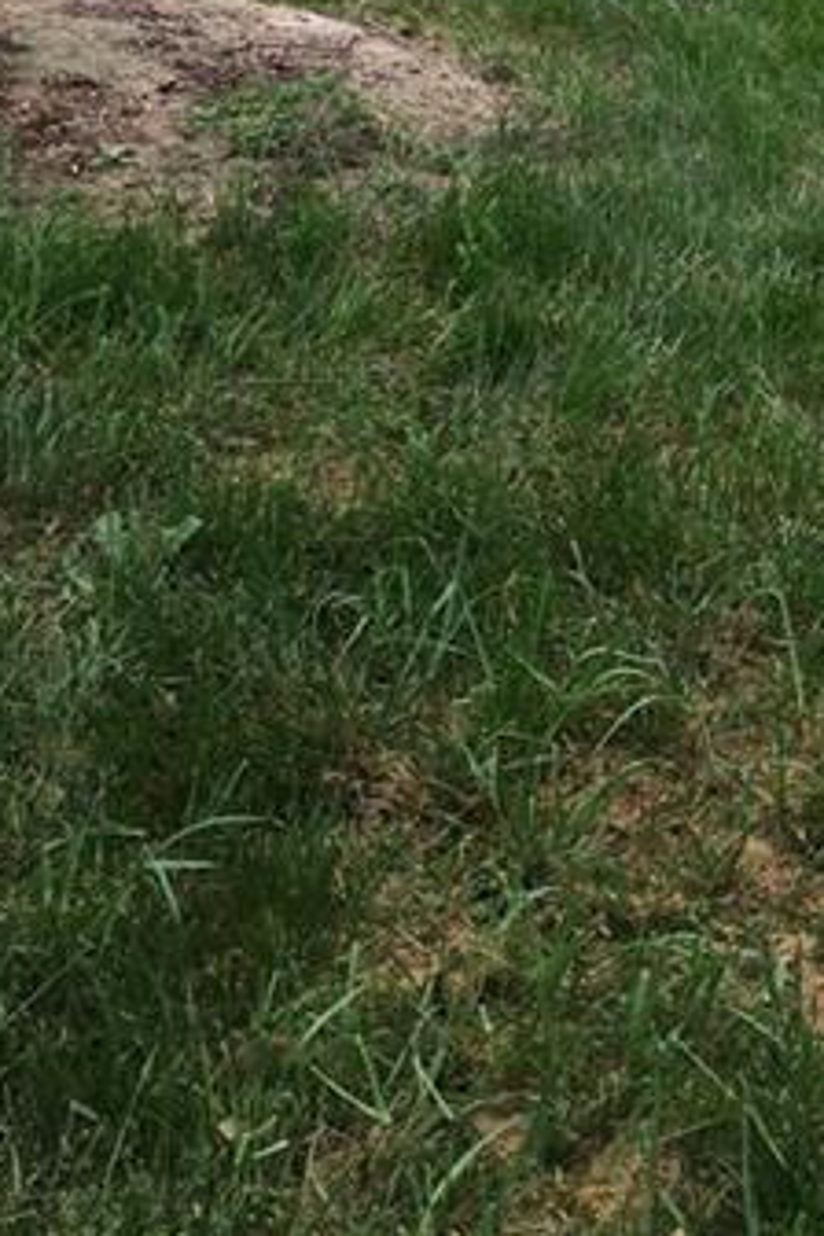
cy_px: -107
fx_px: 2369
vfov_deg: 27.0
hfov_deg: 19.5
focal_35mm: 69
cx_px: 684
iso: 32
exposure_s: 1/201
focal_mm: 4.15
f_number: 2.2
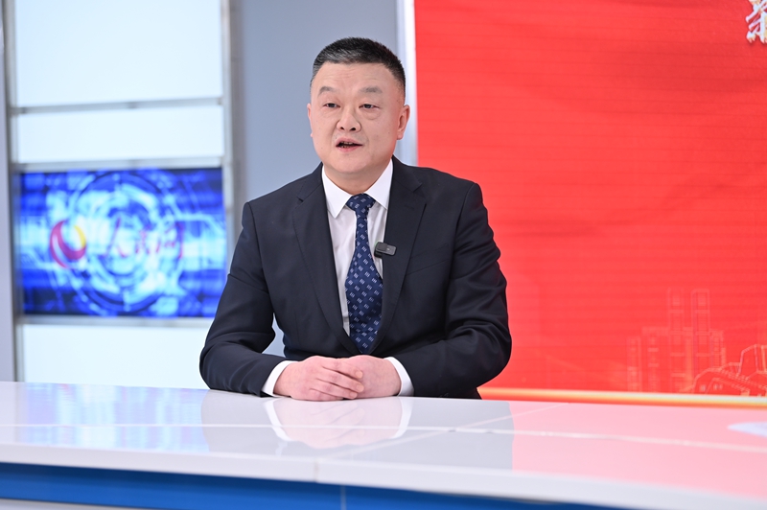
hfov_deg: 17.1
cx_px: 384
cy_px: 255
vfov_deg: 11.4
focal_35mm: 120
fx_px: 2555
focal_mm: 120
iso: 400
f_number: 2.8
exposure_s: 1/160
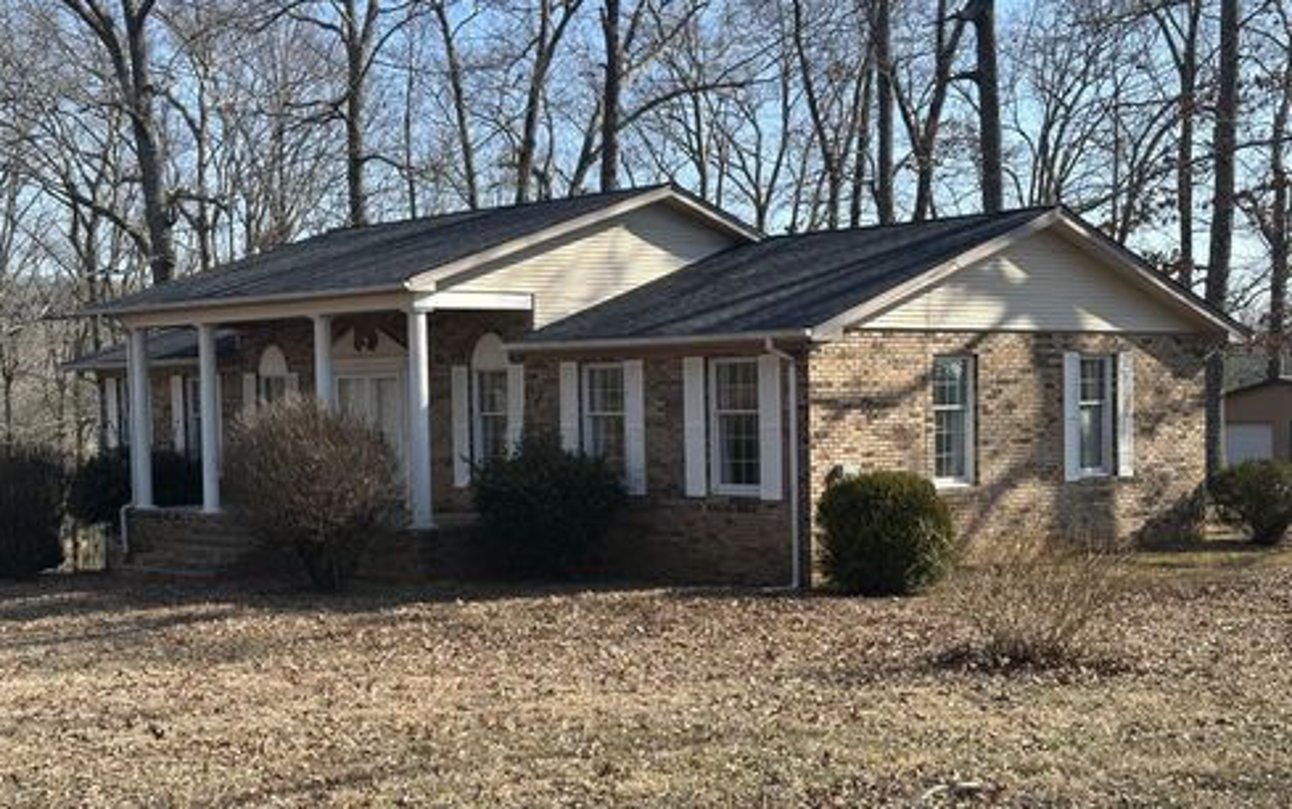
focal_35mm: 52
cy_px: 472
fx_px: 1832
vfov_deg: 24.9
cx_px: 634
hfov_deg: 38.9
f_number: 1.78
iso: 64
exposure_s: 1/1916
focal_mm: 6.86
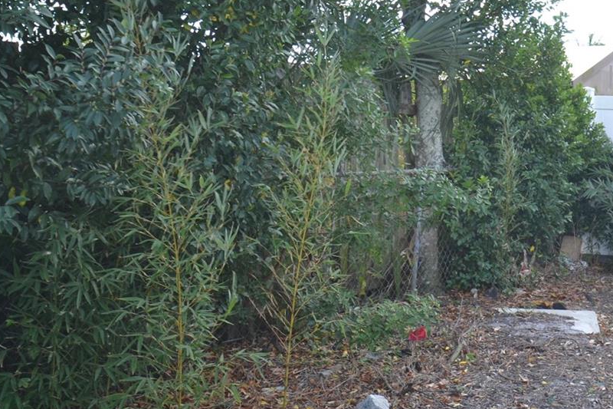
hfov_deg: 37.3
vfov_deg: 26.5
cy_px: 182
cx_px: 506
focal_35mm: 51
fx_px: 868
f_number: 5.6
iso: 200
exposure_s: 1/125
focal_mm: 17
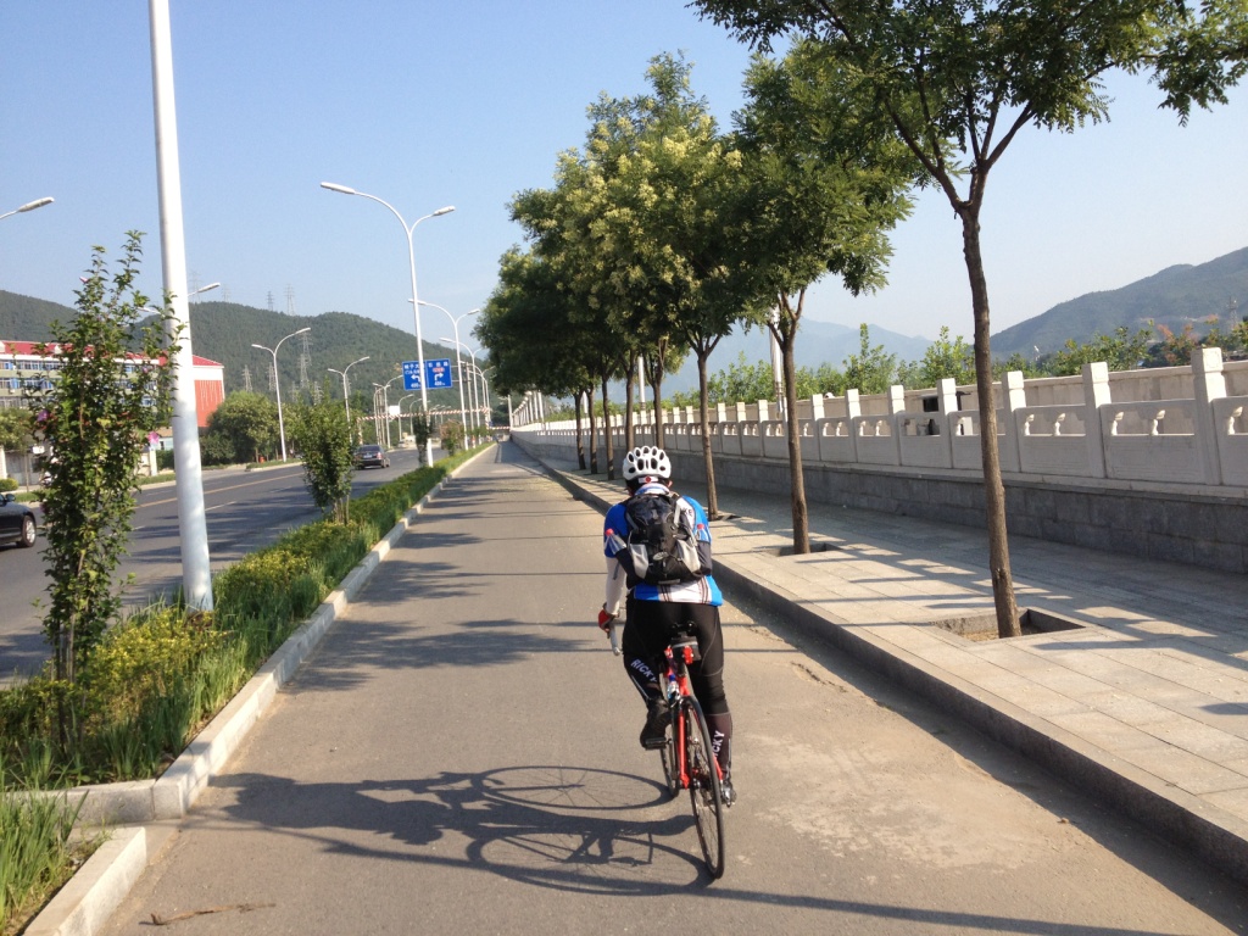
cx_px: 624
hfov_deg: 52.6
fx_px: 1262
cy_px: 468
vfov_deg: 40.7
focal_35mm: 35
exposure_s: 1/1126
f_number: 2.4
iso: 64
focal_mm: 4.28
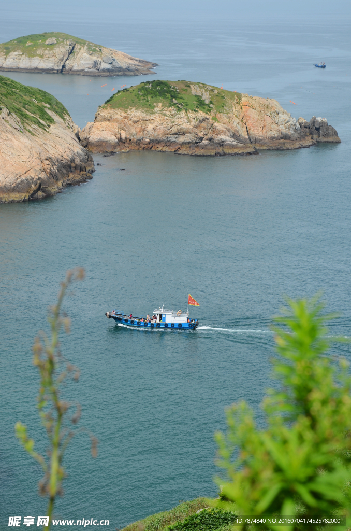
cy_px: 266
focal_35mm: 87
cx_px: 176
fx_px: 1278
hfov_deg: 15.6
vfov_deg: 23.4
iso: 100
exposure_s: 1/320
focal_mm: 58
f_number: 8
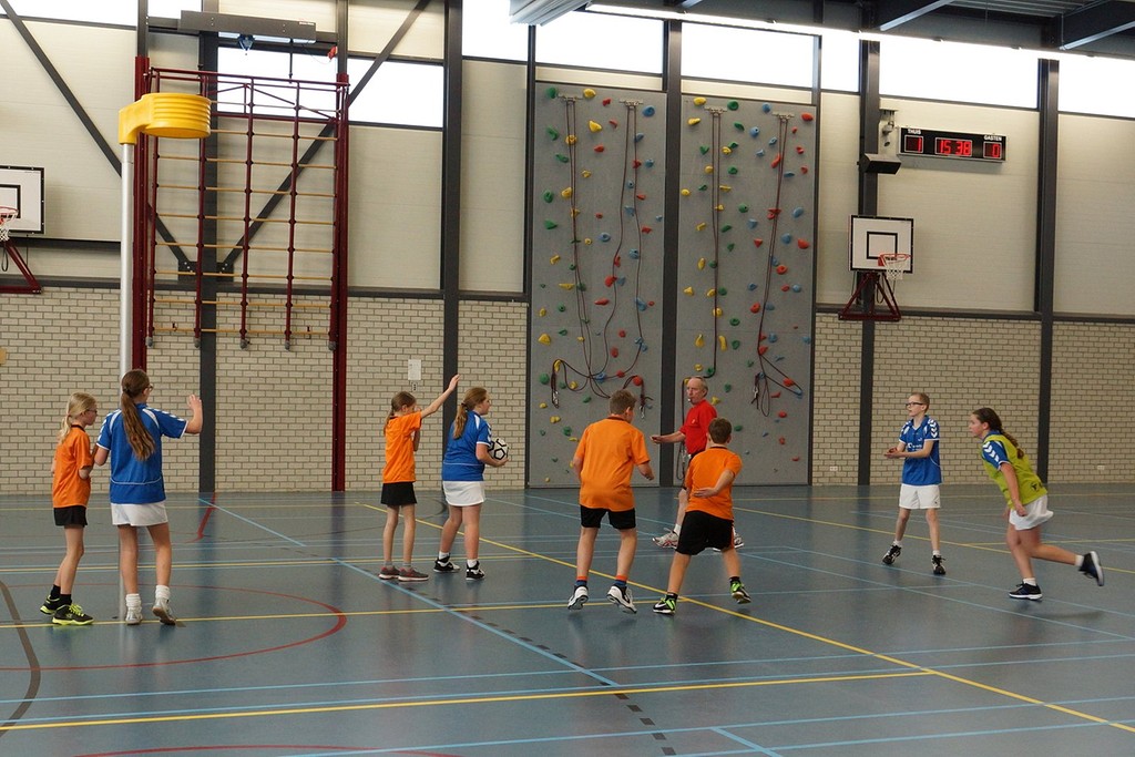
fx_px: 1040
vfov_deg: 40.0
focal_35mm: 33
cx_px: 568
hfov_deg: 57.2
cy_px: 378
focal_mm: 22
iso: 800
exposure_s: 1/250
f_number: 4
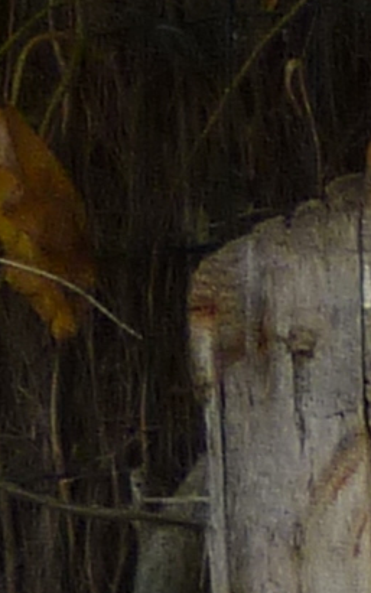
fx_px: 4269
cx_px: 1243
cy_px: 1757
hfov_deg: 4.7
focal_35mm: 264
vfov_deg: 7.1
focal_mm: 4.5
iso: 80
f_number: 2.8
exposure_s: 1/200
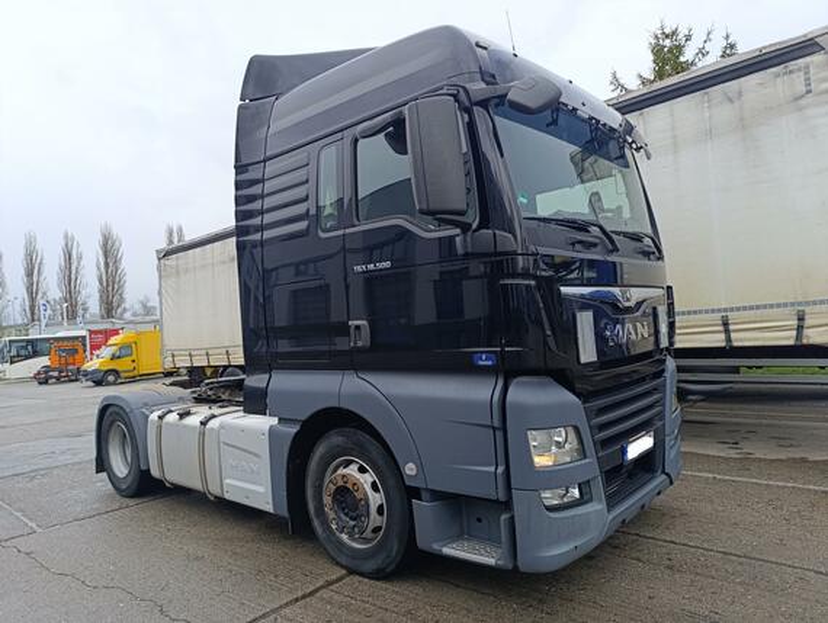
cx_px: 414
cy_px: 312
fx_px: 551
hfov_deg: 73.9
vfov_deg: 59.0
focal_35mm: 23
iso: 50
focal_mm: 6.14
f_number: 1.6
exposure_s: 1/340
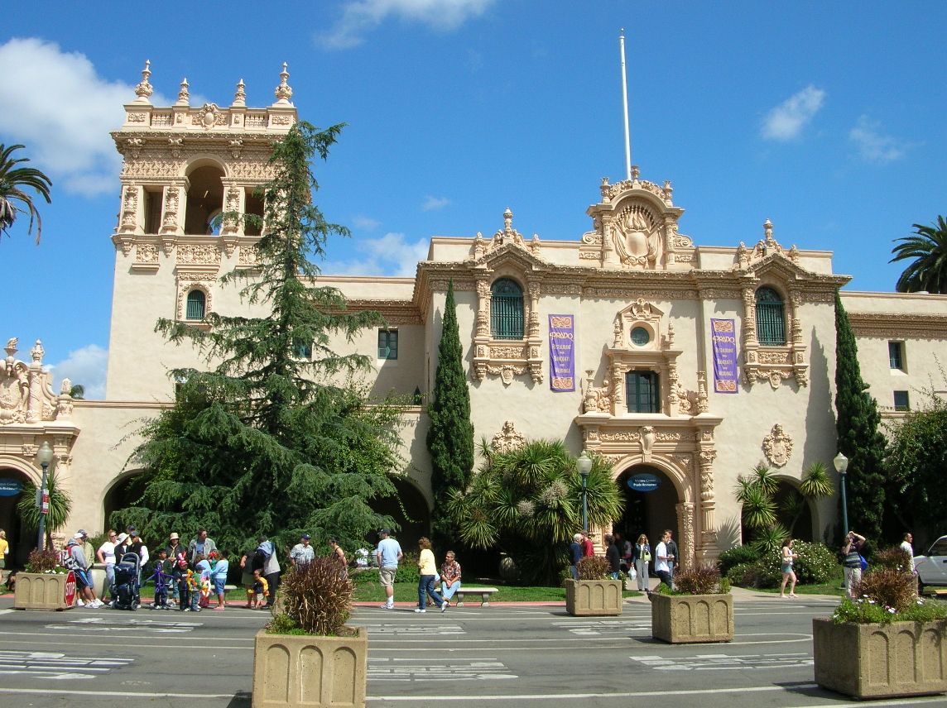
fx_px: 957
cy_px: 354
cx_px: 474
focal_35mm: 35
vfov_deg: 40.6
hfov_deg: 52.7
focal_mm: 5.8
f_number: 5.6
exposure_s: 1/332
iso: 50
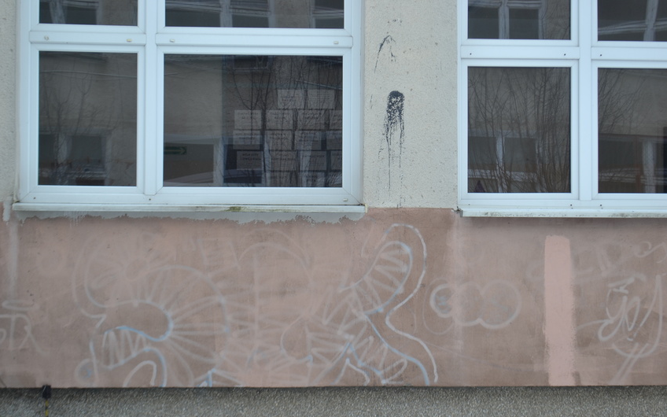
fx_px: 1345
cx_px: 335
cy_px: 218
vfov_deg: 17.6
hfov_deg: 27.8
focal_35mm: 74
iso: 100
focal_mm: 48
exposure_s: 1/160
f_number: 6.3
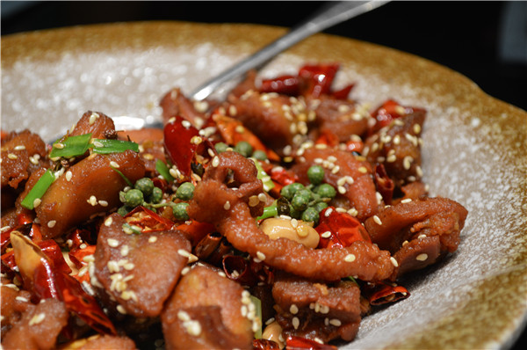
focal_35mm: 68
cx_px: 264
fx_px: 987
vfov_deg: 20.1
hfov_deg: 29.9
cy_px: 175
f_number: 5.3
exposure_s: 1/30
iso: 400
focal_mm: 45
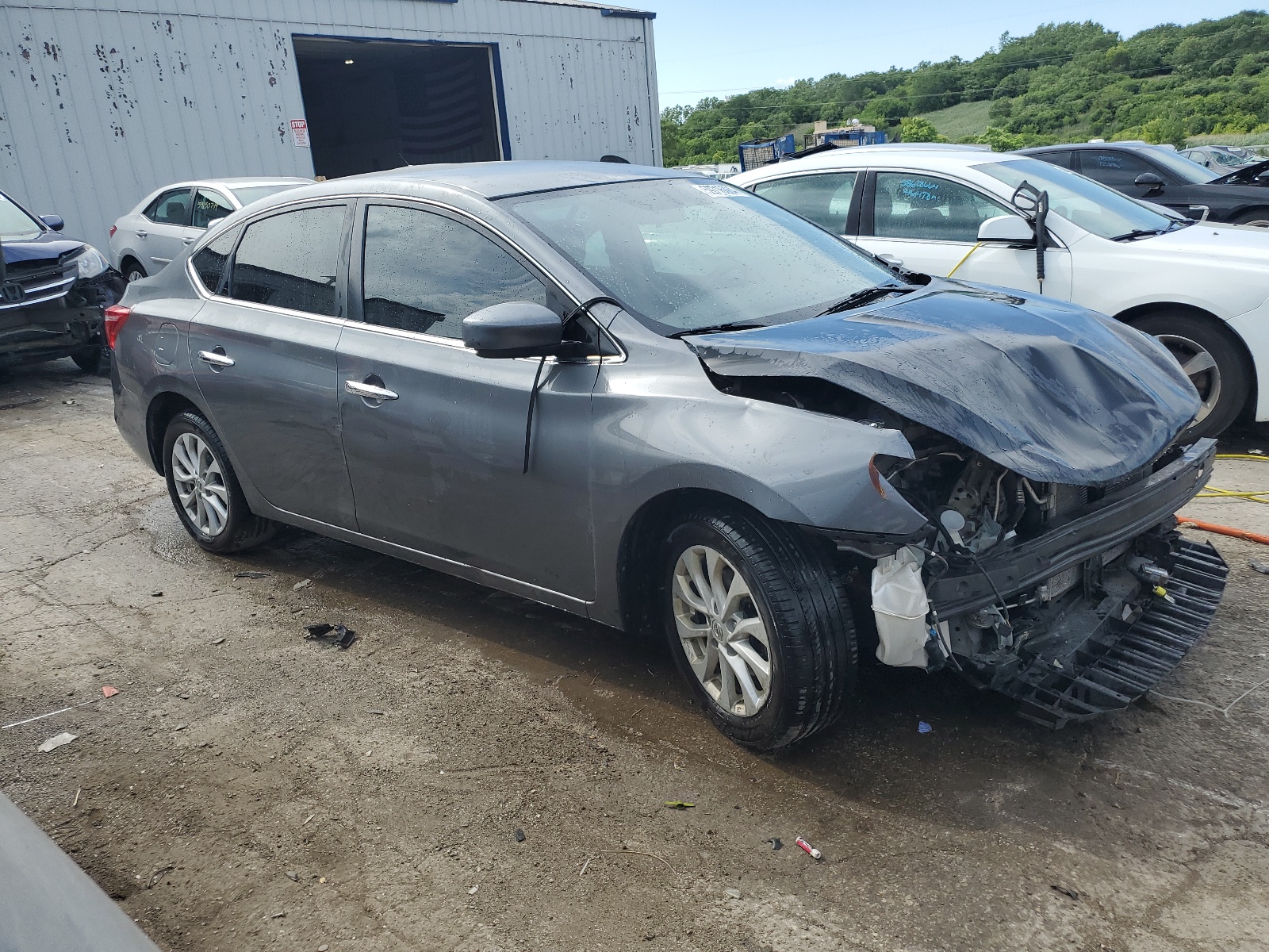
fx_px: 953
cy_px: 476
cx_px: 634
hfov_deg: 67.3
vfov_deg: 53.1
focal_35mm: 26
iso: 50
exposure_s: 1/1667
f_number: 1.5
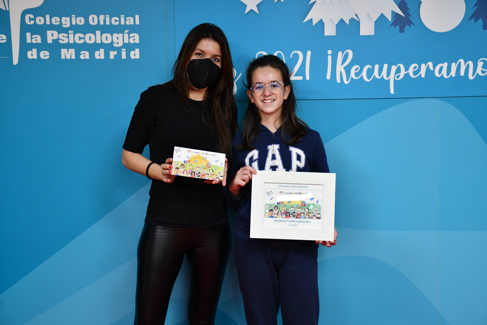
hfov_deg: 33.4
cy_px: 162
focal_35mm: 60
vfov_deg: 22.6
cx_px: 244
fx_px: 812
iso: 1800
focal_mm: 40
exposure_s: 1/125
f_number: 4.5
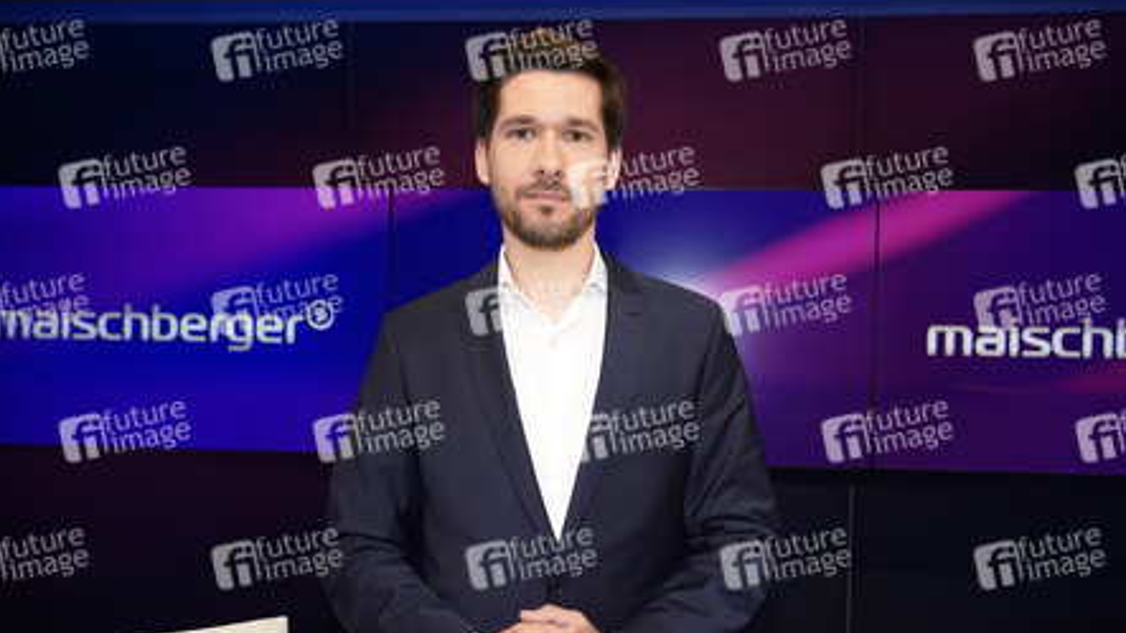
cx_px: 566
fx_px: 985
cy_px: 369
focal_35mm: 33
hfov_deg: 59.5
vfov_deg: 35.5
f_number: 5
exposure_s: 1/160
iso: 2000
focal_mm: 31
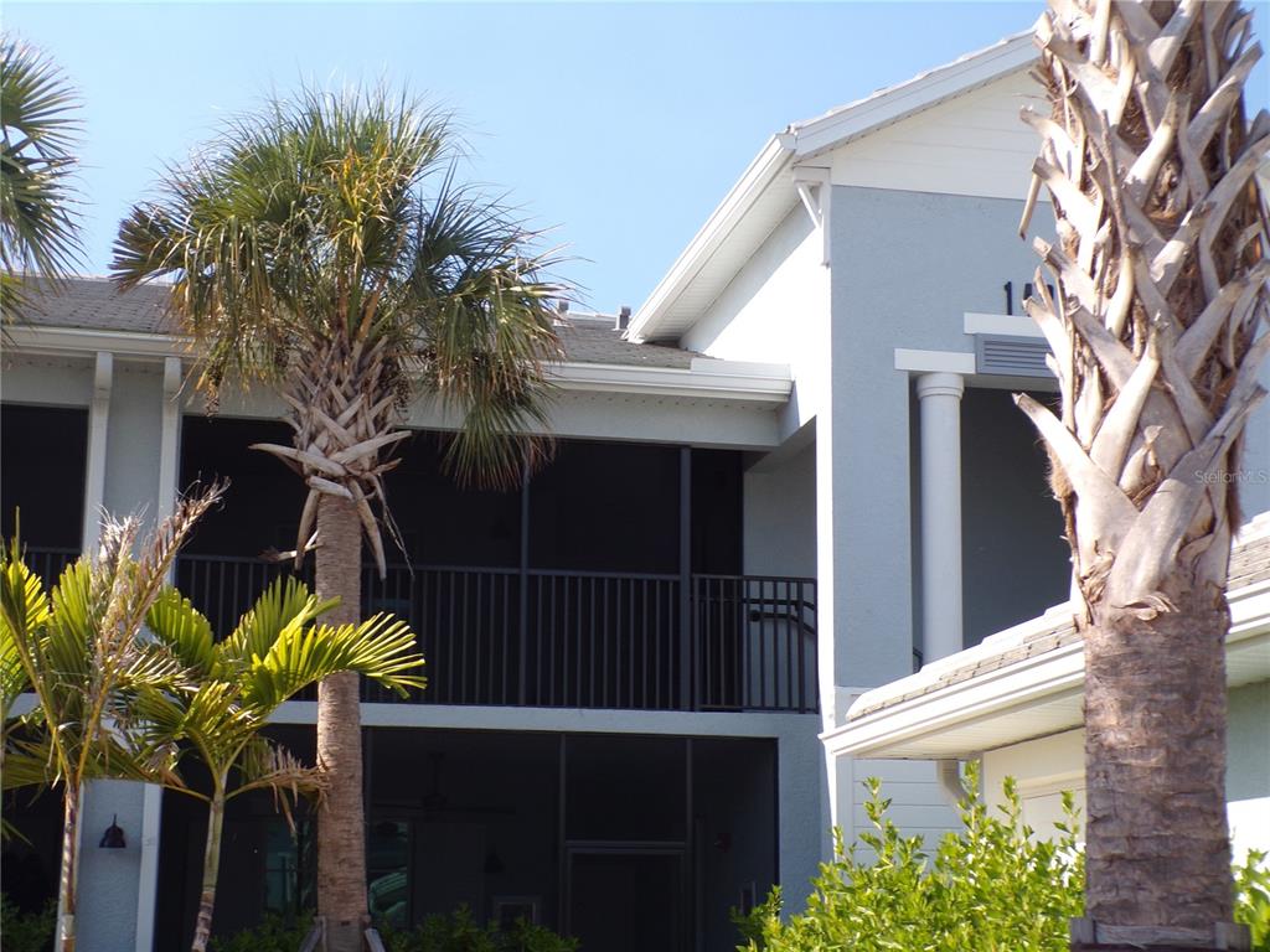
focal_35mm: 56
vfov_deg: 26.1
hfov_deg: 34.3
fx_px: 2055
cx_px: 635
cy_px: 476
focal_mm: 10.1
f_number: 5.3
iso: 80
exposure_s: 1/210
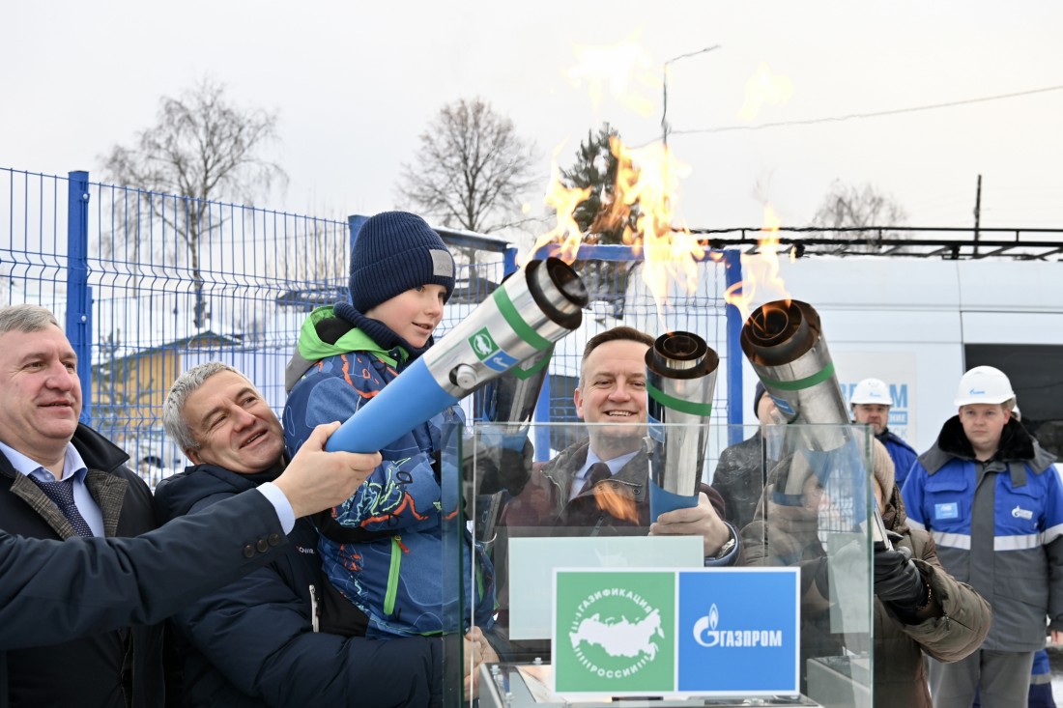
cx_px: 532
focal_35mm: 50
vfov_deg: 27.0
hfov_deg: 39.6
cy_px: 354
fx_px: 1476
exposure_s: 1/160
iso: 720
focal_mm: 50
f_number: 7.1
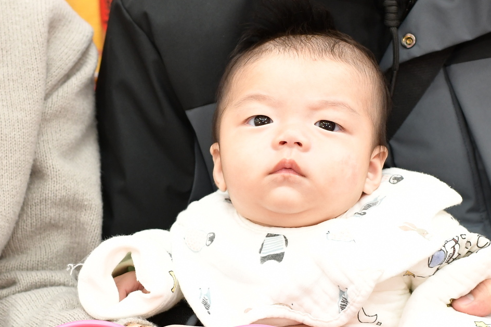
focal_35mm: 89
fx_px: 1214
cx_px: 227
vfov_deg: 15.3
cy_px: 245
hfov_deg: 22.9
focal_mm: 35
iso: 1000
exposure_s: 1/200
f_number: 4.5
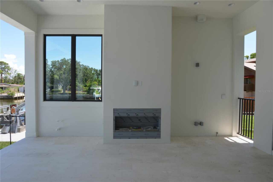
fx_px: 182
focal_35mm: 24
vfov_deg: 53.2
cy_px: 91
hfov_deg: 73.7
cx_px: 136
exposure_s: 1/250
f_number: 8
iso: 200
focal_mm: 24
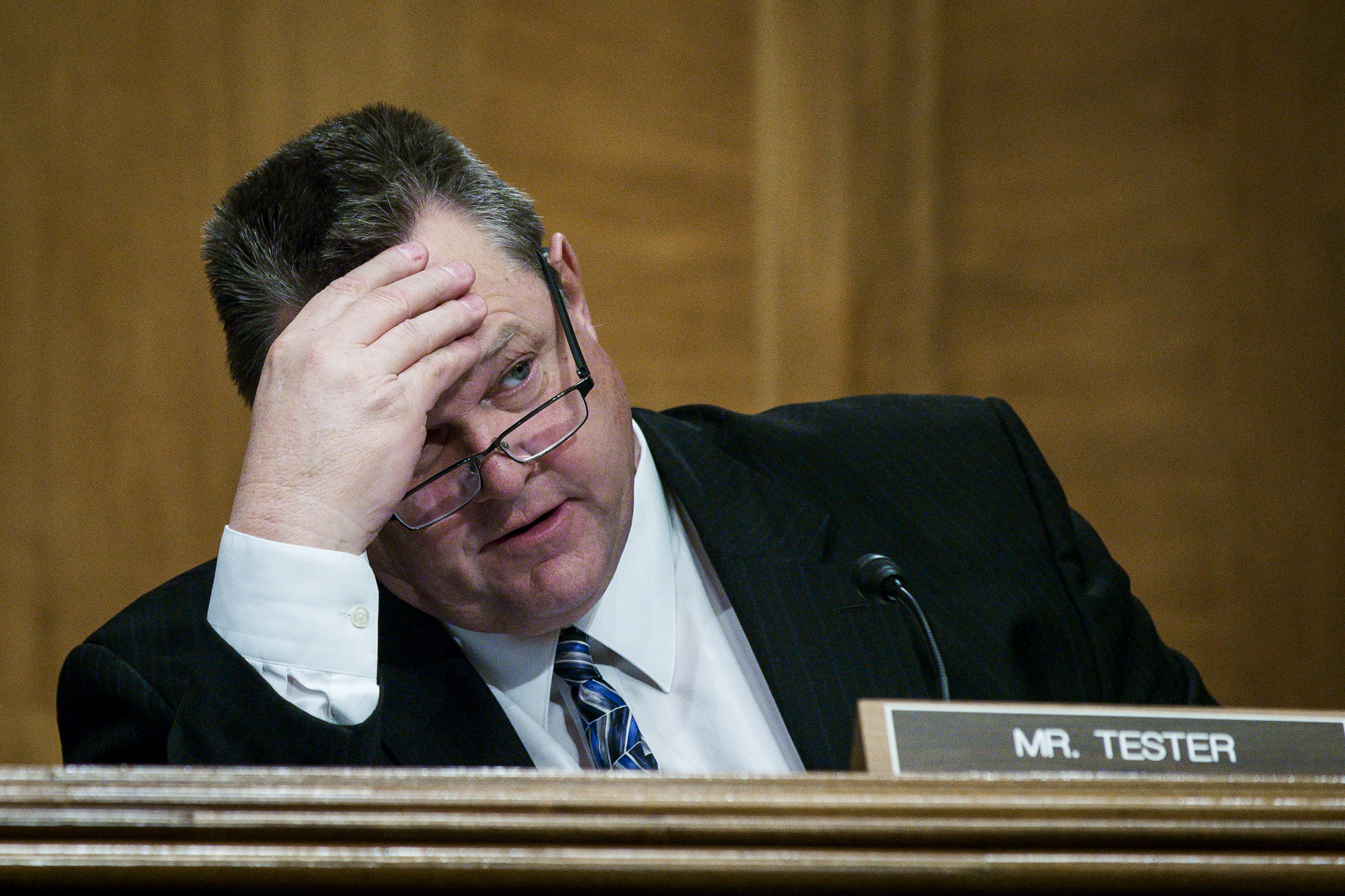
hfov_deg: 10.3
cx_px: 672
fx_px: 7468
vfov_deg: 6.9
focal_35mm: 200
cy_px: 448
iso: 1600
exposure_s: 1/250
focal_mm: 200
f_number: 4
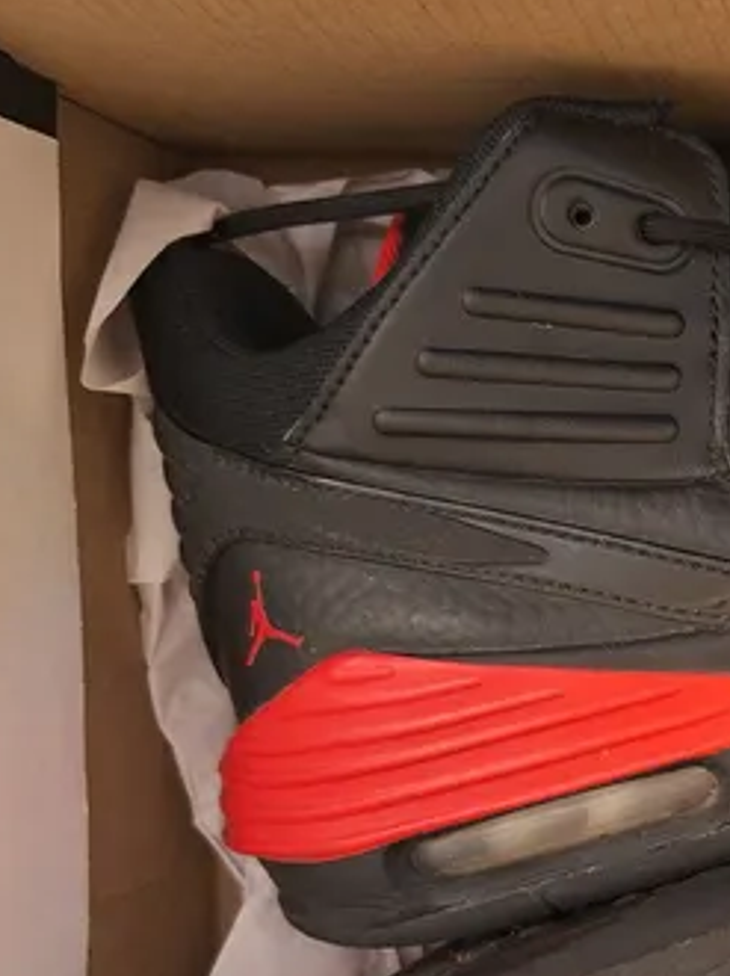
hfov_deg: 20.3
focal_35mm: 67
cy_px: 772
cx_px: 919
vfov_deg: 28.4
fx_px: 1886
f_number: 1.8
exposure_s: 1/33
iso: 320
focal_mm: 5.54
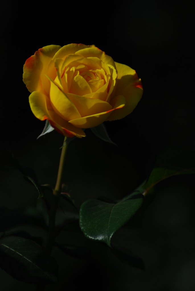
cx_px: 98
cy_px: 146
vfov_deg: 5.5
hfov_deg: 3.7
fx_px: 3039
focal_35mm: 375
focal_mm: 250
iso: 180
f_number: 5.6
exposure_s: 1/4000
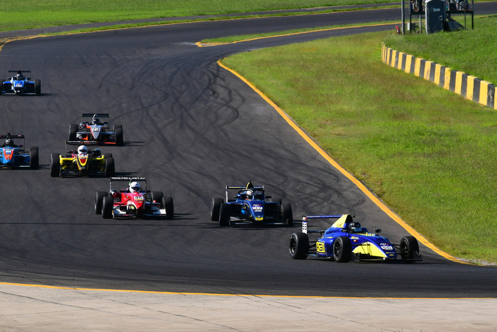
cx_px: 248
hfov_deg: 4.3
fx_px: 6629
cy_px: 166
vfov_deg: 2.9
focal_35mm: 480
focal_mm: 320
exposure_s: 1/640
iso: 500
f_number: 13
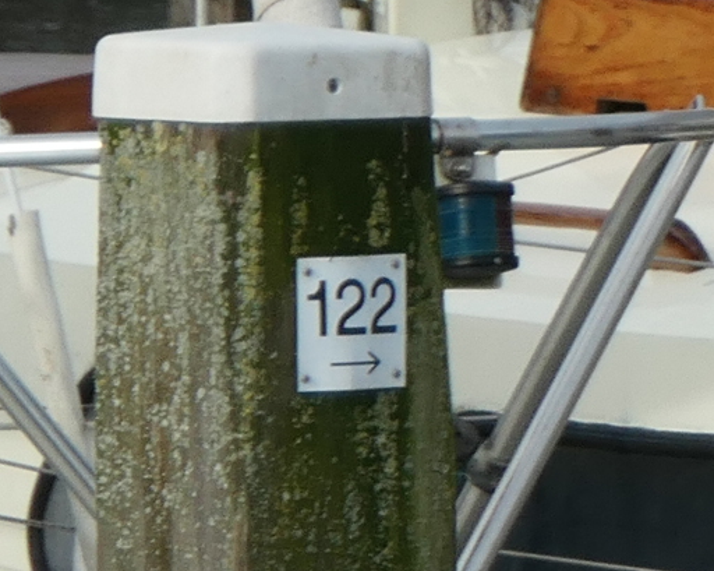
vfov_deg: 1.4
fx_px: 23041
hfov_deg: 1.8
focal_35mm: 1091
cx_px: 2265
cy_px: 274
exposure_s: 1/800
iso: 200
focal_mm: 55.9
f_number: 5.8
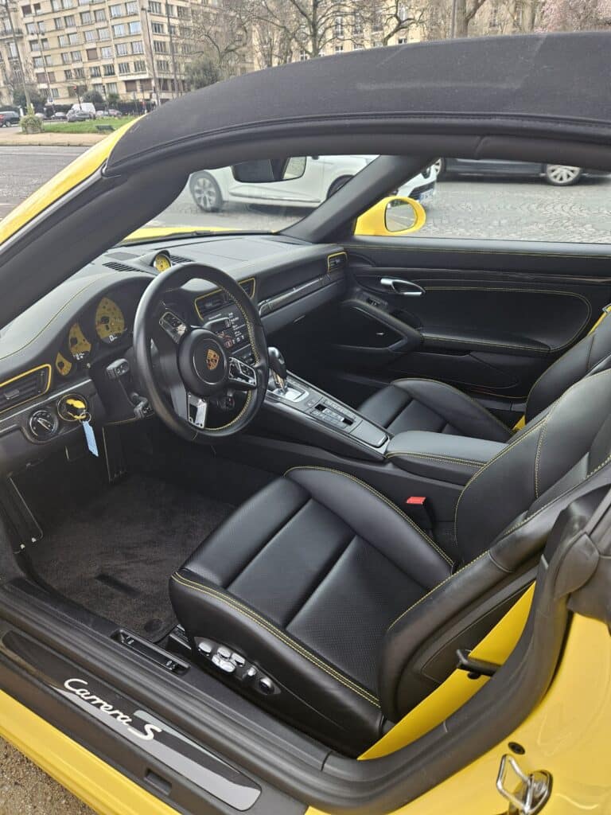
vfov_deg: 73.9
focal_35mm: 23
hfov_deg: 58.9
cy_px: 408
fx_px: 541
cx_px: 306
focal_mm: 5.4
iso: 100
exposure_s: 1/190
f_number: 1.8
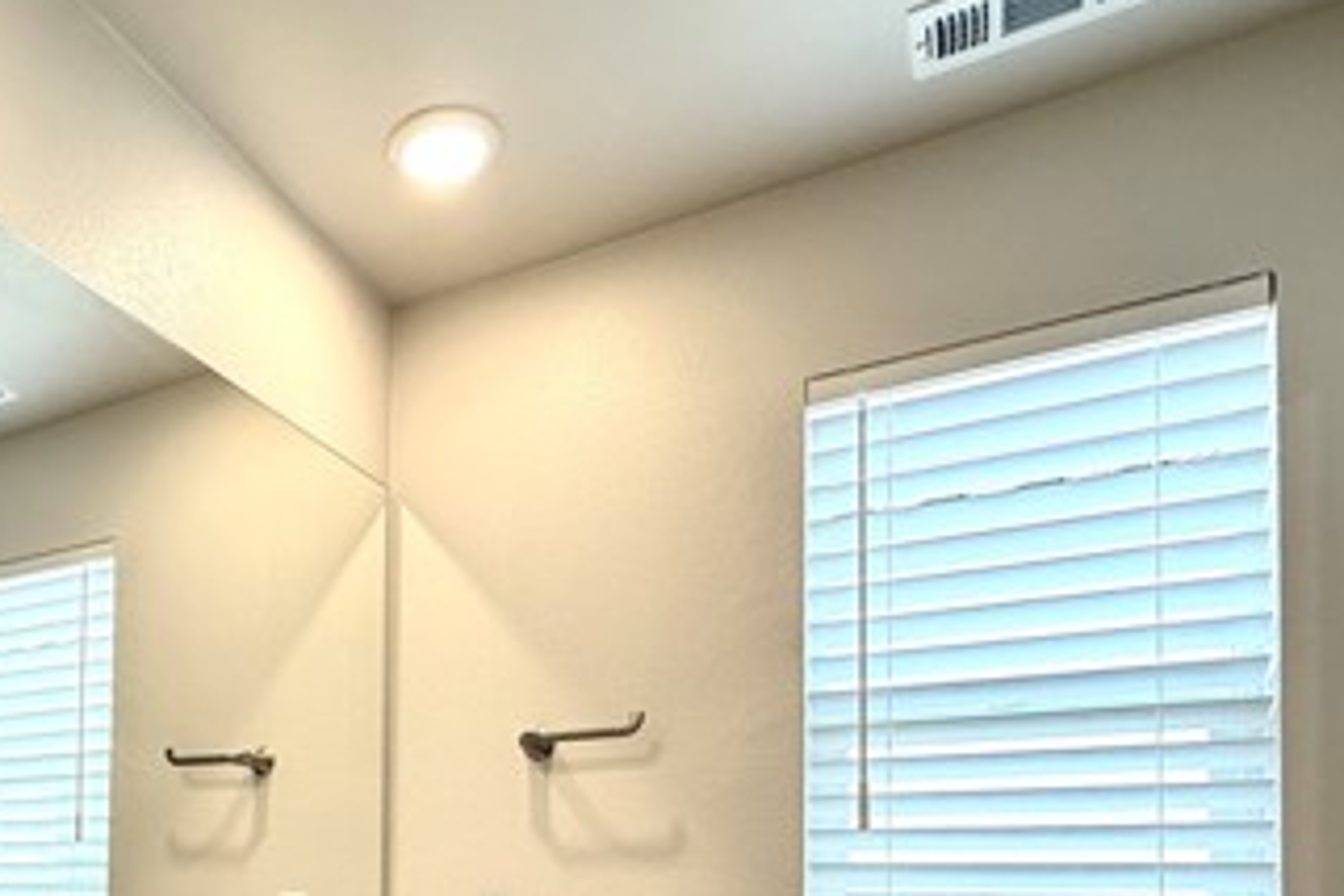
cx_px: 243
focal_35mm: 29
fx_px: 1083
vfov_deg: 40.7
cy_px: 846
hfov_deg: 58.1
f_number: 2.2
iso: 200
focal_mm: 2.22
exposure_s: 1/120
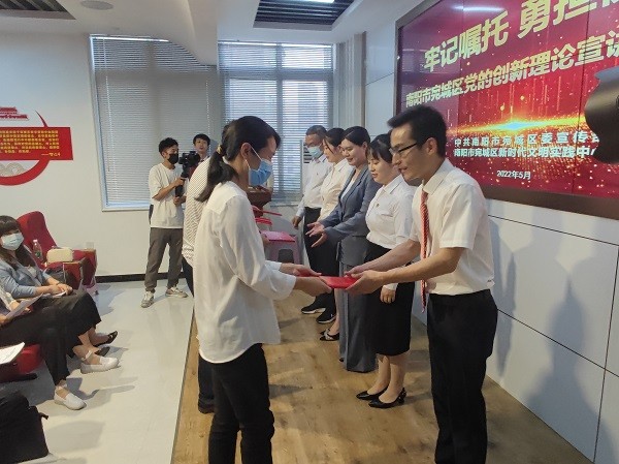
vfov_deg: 54.8
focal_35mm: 25
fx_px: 447
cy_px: 232
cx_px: 310
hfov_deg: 69.4
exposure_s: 1/50
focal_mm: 1.95
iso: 169
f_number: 2.2
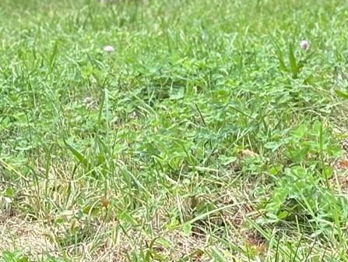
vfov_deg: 6.2
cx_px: 598
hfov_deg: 8.1
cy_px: -22
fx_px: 2395
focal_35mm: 238
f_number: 1.6
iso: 50
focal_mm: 5.96
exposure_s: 1/618
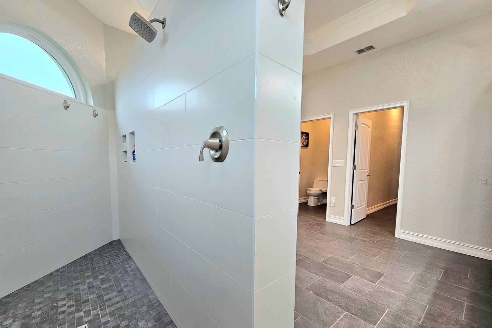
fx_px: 191
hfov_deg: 104.2
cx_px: 252
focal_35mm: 14
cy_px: 182
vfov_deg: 80.9
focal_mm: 2.2
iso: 80
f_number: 2.2
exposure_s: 1/60.2
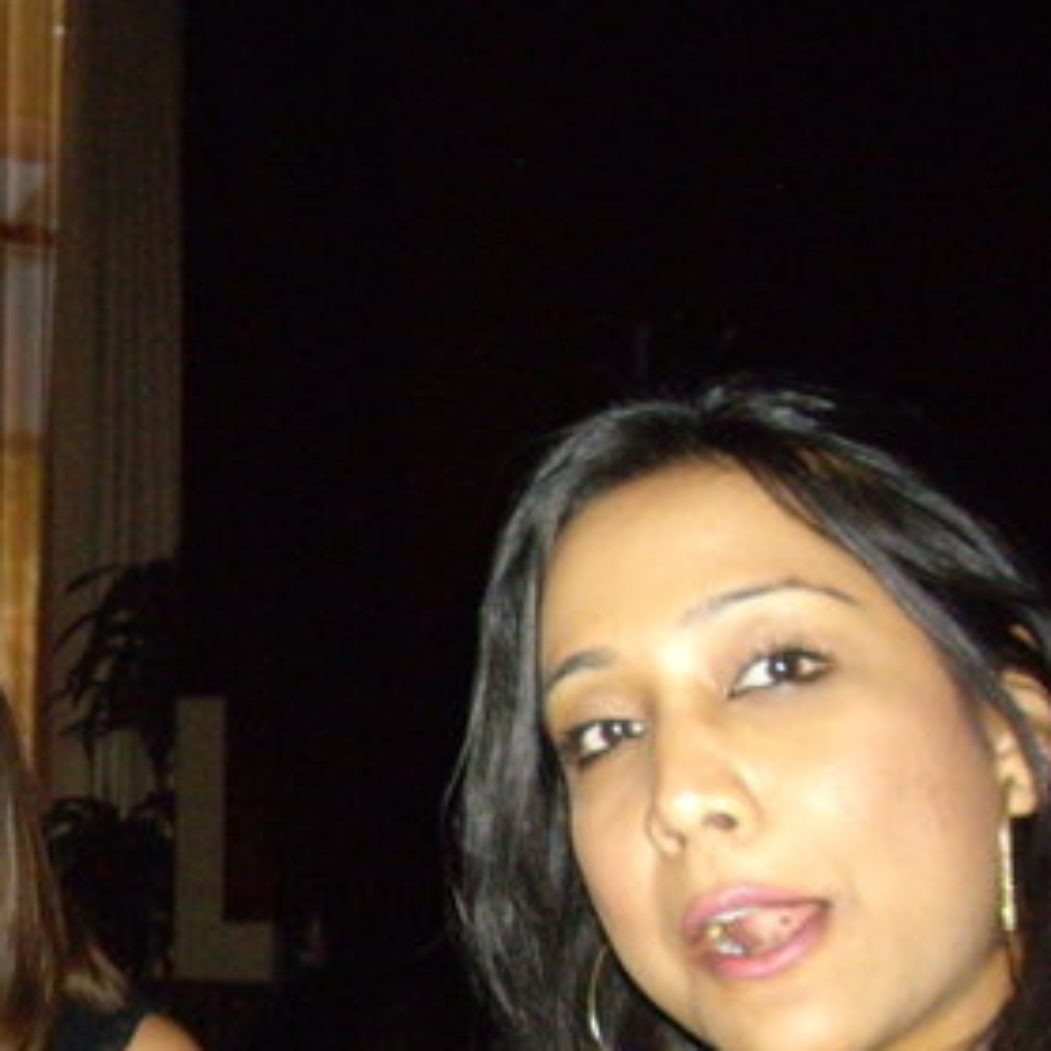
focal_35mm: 77
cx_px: -128
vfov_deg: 22.3
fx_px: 2645
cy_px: 791
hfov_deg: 21.3
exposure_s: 1/40
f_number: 2.7
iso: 400
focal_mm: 6.2
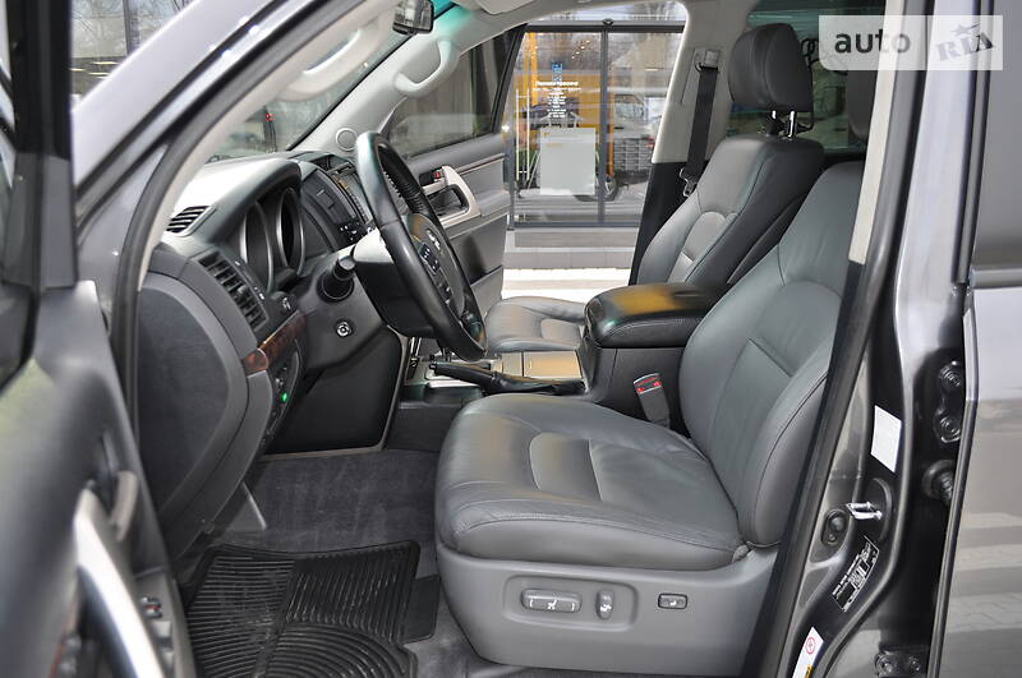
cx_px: 511
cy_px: 339
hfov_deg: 62.0
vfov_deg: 43.5
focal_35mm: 30
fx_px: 850
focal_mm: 20
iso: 200
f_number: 5
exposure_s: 1/200
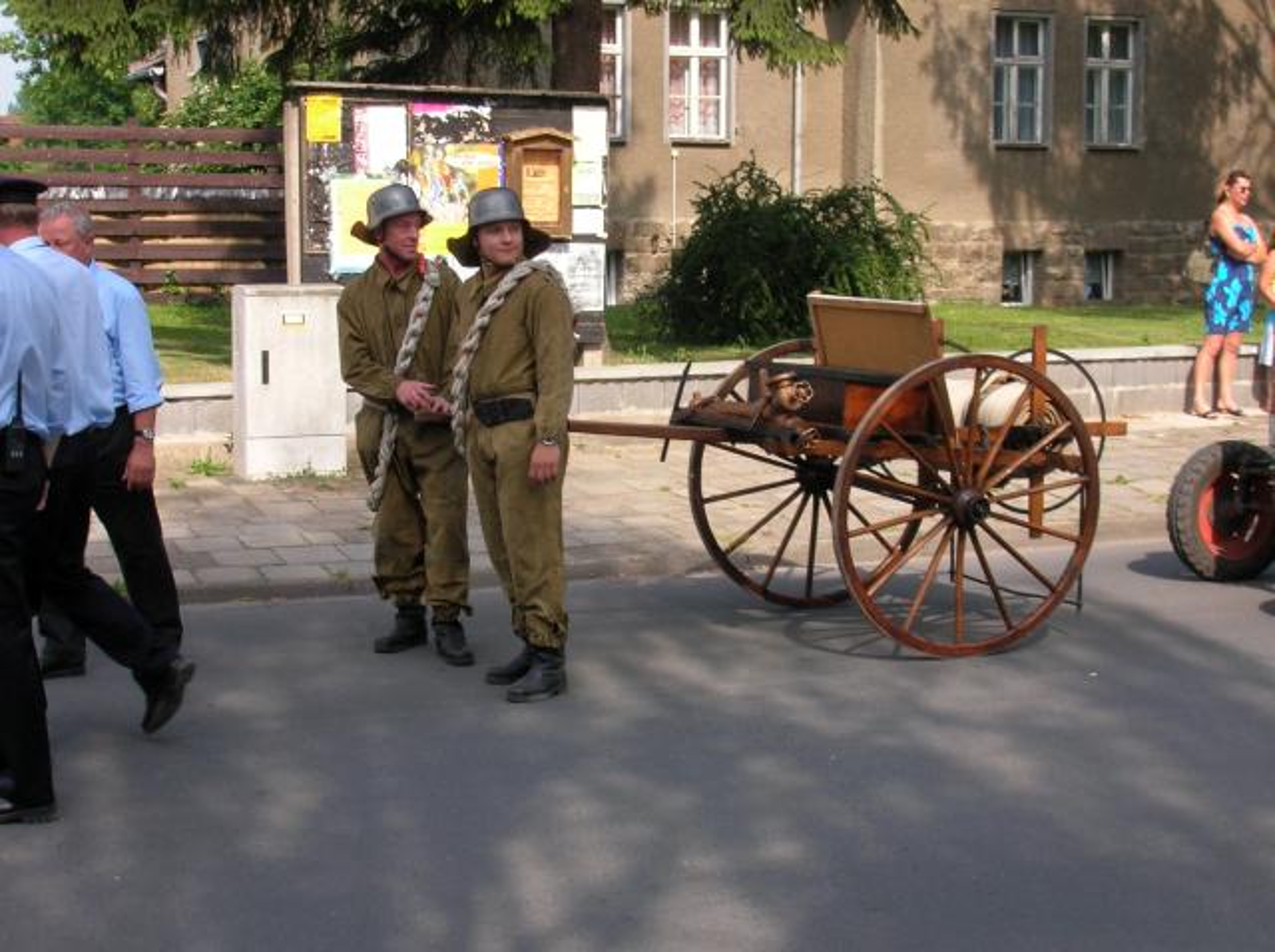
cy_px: 476
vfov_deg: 25.2
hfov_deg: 33.3
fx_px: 2133
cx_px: 638
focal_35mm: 58
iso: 50
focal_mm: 9.7
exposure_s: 1/120
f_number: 5.9
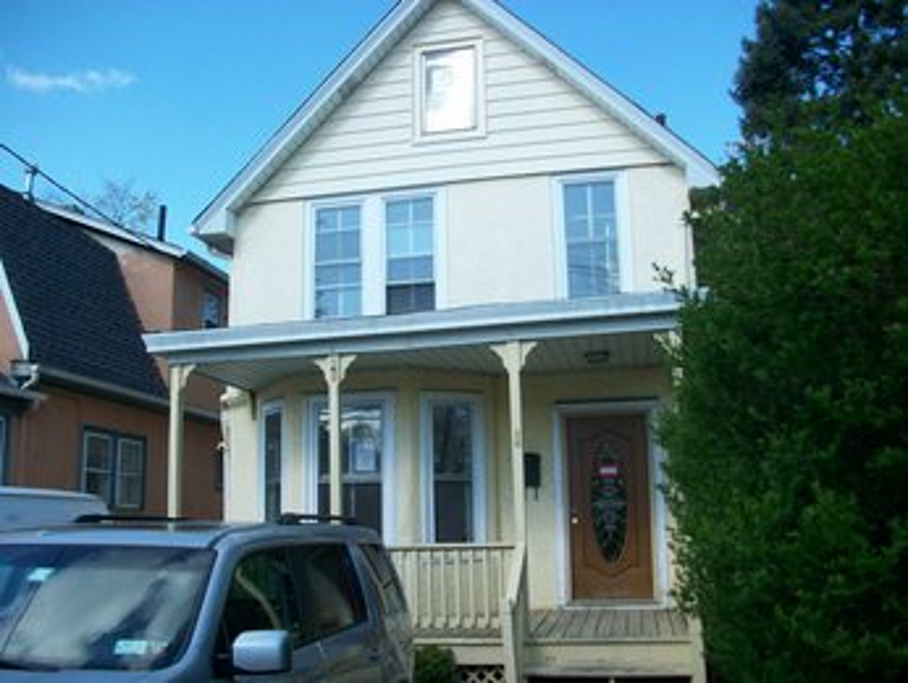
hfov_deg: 53.9
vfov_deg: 41.8
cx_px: 454
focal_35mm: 34
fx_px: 892
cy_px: 342
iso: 80
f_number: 2.8
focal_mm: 5.7
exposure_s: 1/634
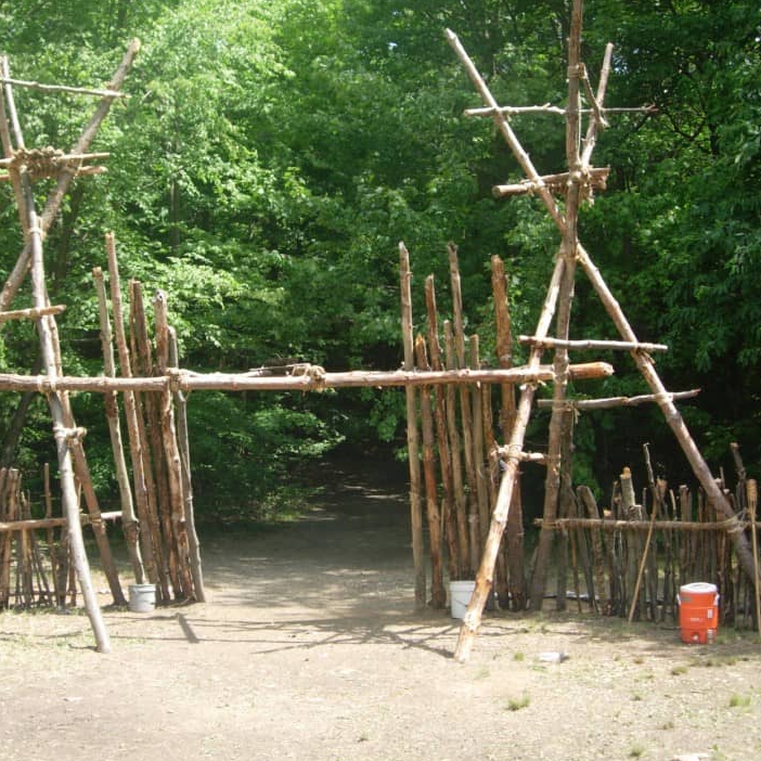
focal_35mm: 49
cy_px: 358
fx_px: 1219
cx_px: 309
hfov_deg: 34.6
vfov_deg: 34.7
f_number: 2.8
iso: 64
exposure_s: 1/362
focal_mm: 7.8
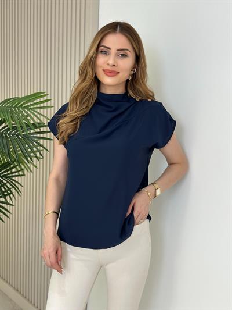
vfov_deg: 39.6
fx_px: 429
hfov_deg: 30.3
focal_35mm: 48
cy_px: 155
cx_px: 116
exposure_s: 1/130
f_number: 1.78
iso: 64
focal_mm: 6.86
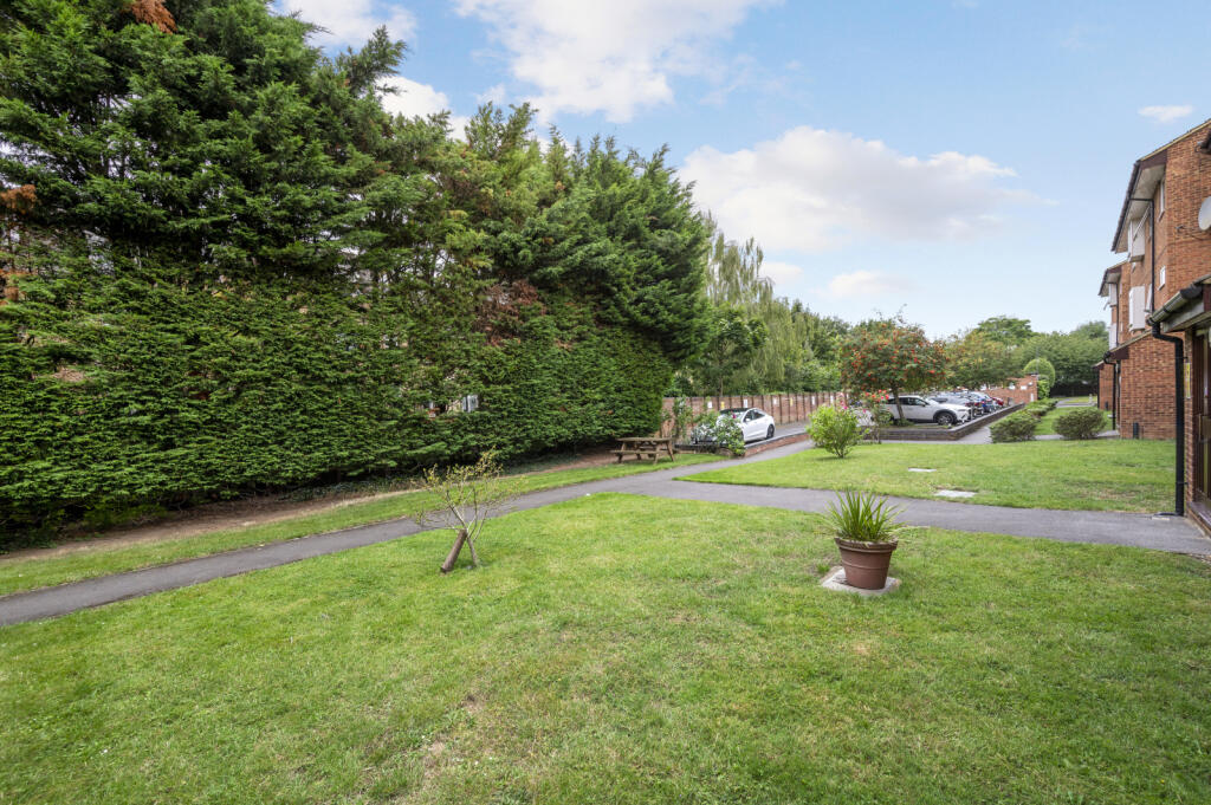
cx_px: 606
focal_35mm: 14
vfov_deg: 81.1
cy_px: 402
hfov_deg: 104.3
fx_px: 471
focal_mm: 14
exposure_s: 1/200
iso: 400
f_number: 8
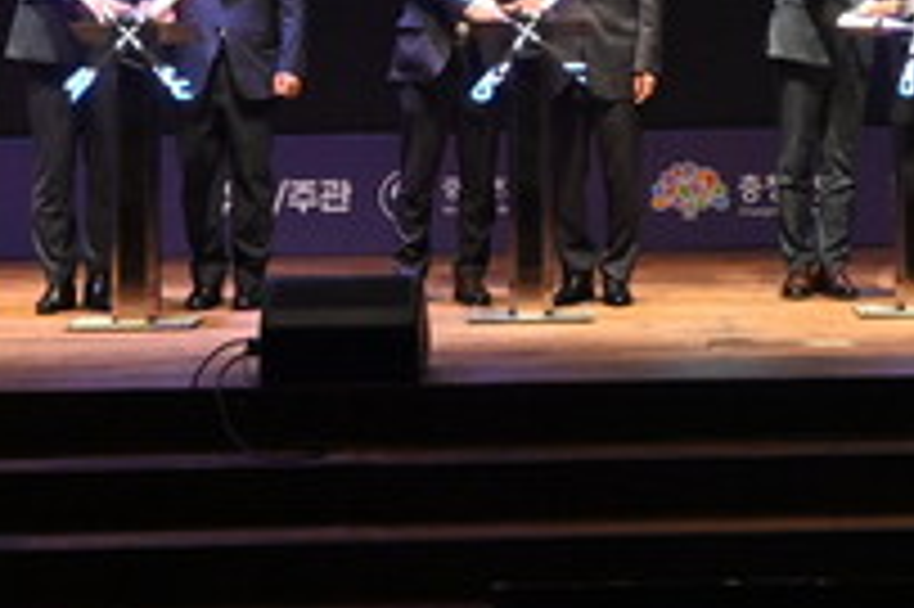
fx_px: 3450
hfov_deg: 14.9
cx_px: 842
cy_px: -81
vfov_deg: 9.9
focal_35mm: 136
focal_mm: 46
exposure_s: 1/320
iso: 2500
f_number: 9
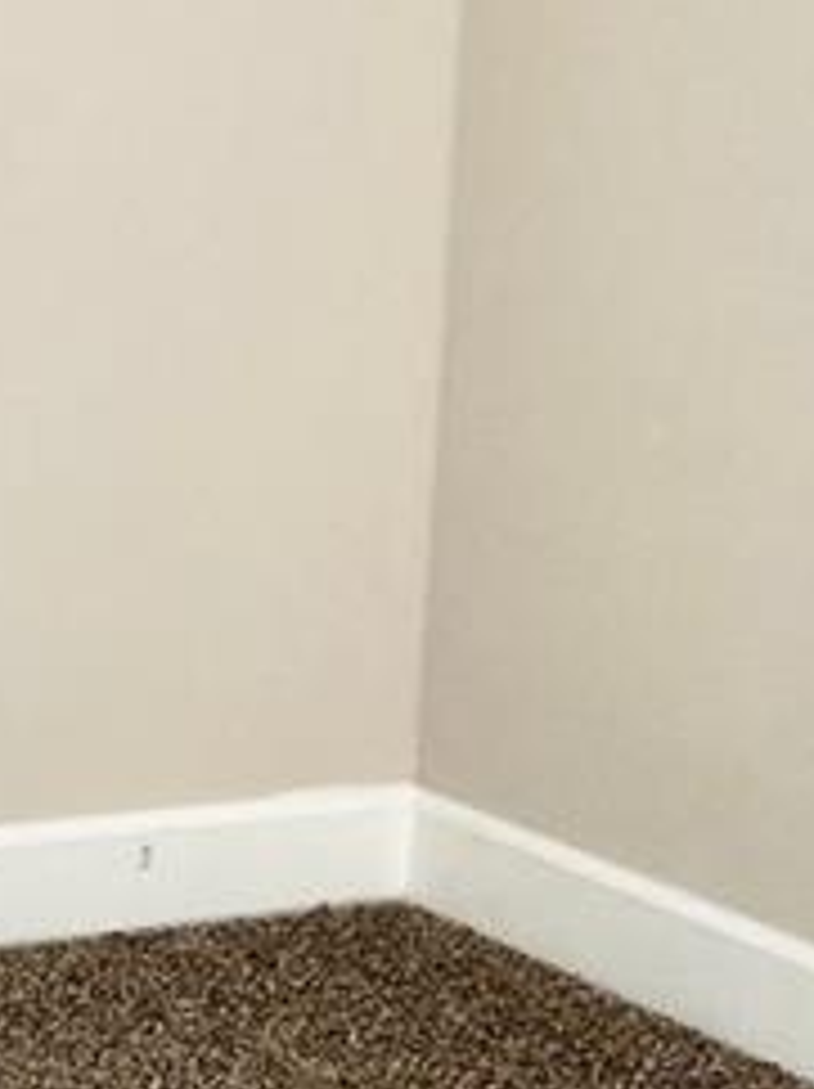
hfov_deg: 10.4
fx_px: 4052
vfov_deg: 14.7
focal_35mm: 129
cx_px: -886
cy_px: -270
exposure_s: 1/456
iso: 50
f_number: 1.5
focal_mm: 5.7
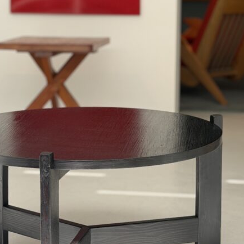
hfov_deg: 17.4
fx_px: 797
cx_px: 129
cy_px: 80
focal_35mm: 100
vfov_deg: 17.3
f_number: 1.78
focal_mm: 6.76
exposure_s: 1/2208
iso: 100
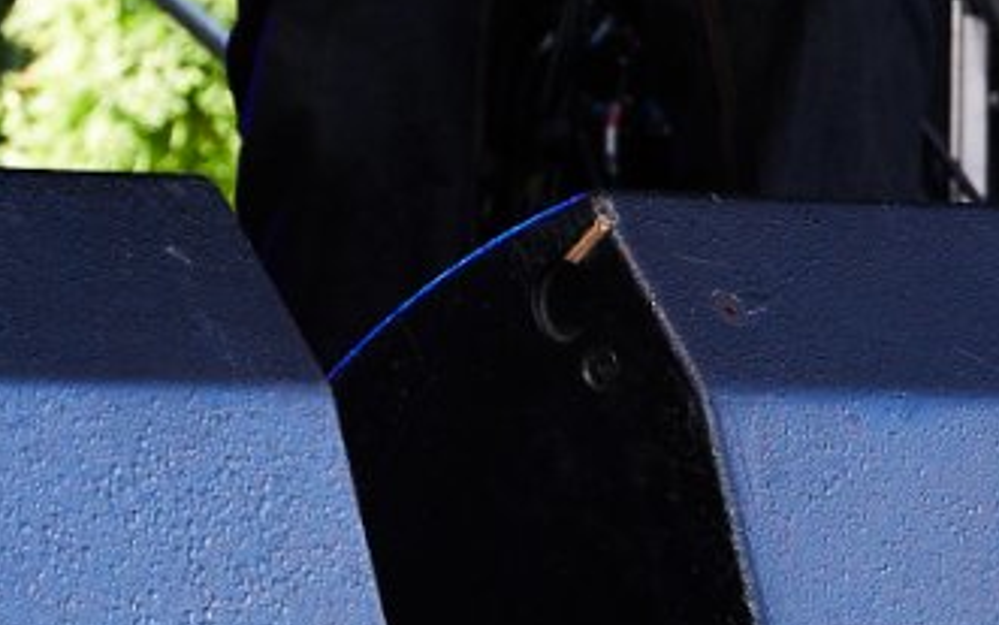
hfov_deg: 5.7
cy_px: -788
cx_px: -1726
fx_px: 9424
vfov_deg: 3.7
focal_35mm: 346
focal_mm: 43.9
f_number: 4
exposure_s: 1/250
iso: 160
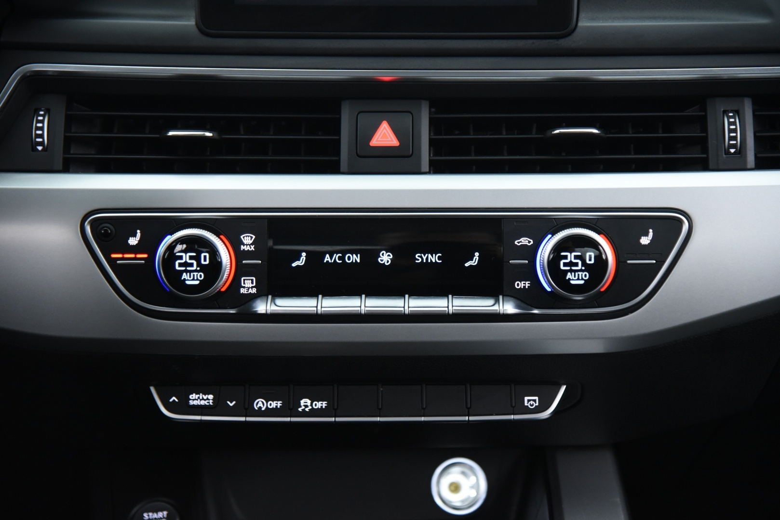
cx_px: 390
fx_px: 1842
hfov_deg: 23.9
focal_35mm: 85
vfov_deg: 16.1
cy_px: 260
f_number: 4
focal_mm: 85
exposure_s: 1/20
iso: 4000
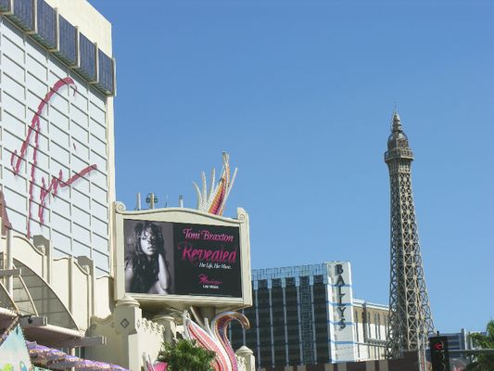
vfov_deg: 14.2
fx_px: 1485
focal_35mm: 104
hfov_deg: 18.9
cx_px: 247
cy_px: 186
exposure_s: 1/180
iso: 50
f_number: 6.6
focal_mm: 26.5
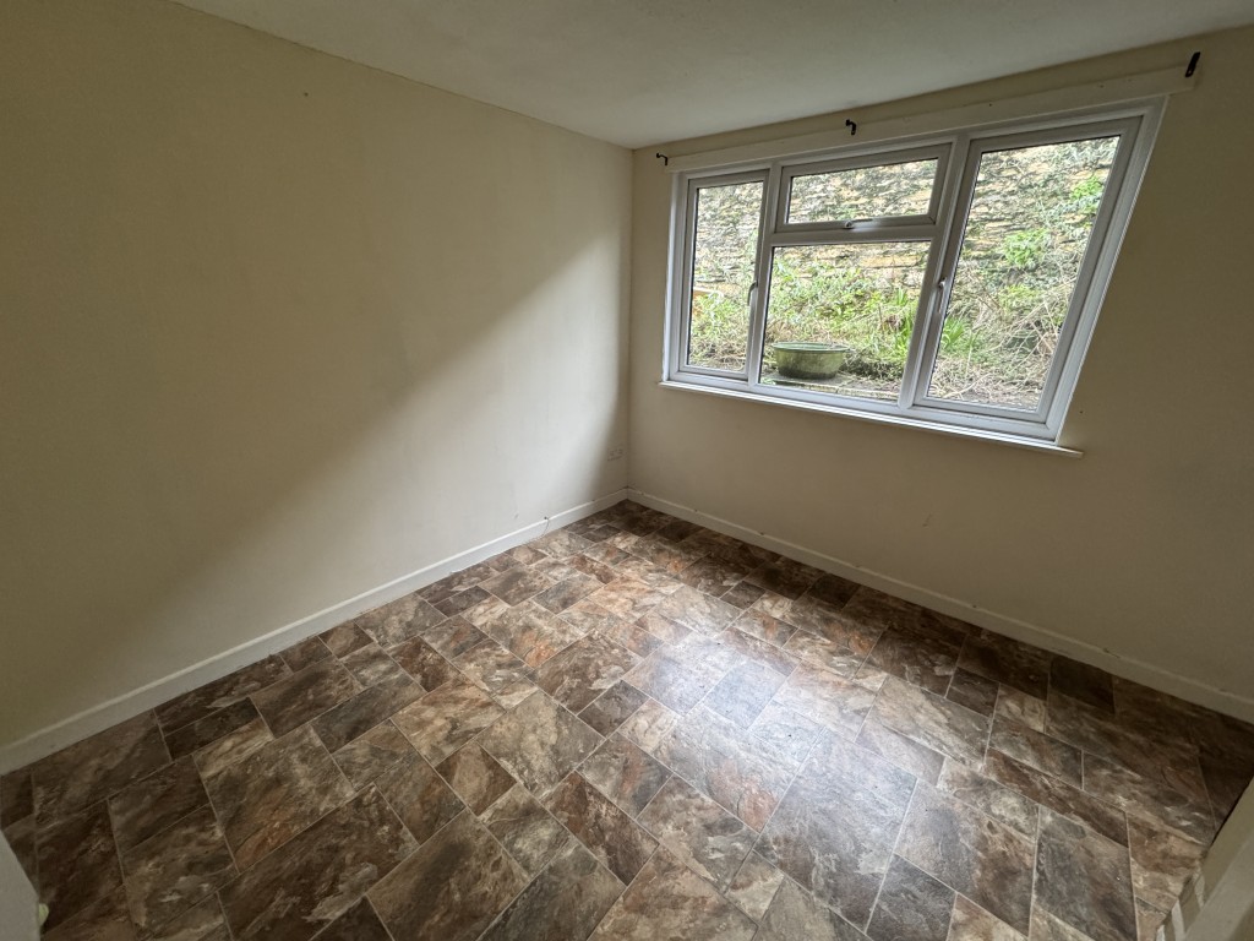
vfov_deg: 85.7
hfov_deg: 102.1
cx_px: 627
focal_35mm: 14
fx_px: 507
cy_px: 470
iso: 320
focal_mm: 2.22
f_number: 2.2
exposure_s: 1/68
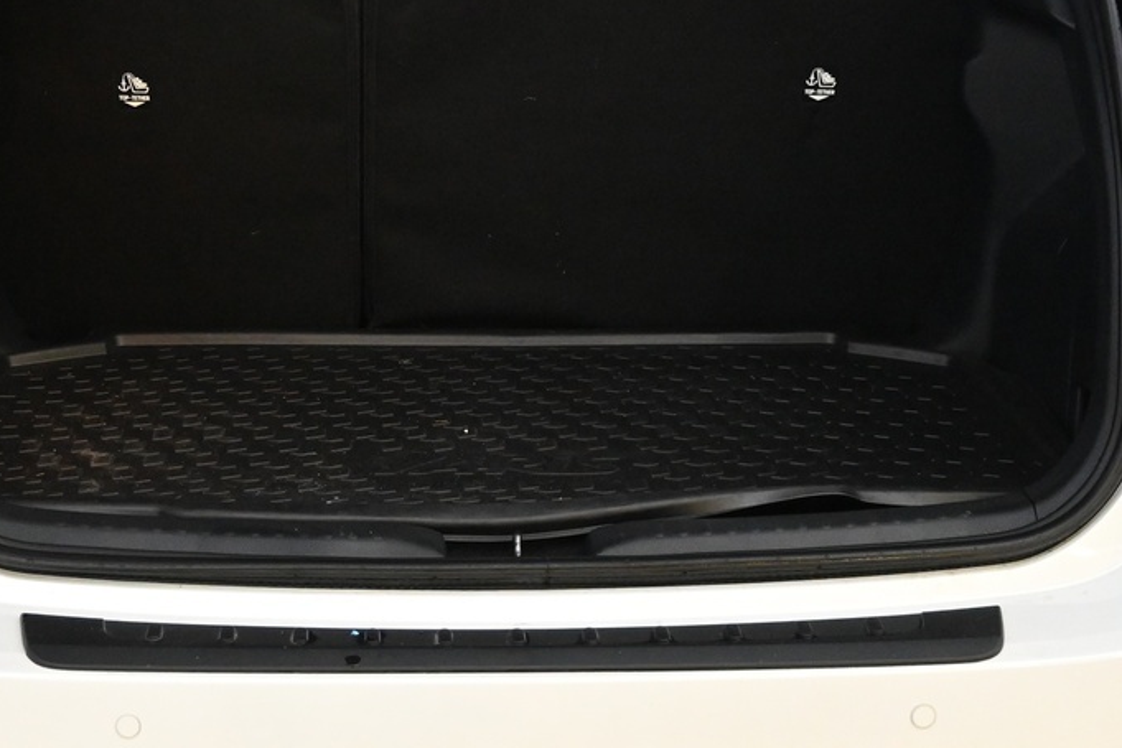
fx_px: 2169
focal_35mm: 70
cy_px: 280
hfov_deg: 28.9
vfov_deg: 19.5
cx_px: 453
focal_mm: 19.5
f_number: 3.8
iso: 3200
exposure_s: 1/80
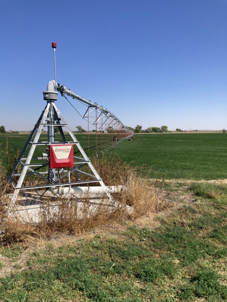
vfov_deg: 63.4
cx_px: 114
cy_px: 151
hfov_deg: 49.7
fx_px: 245
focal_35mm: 28
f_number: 1.8
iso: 20
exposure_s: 1/2404
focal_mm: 3.99
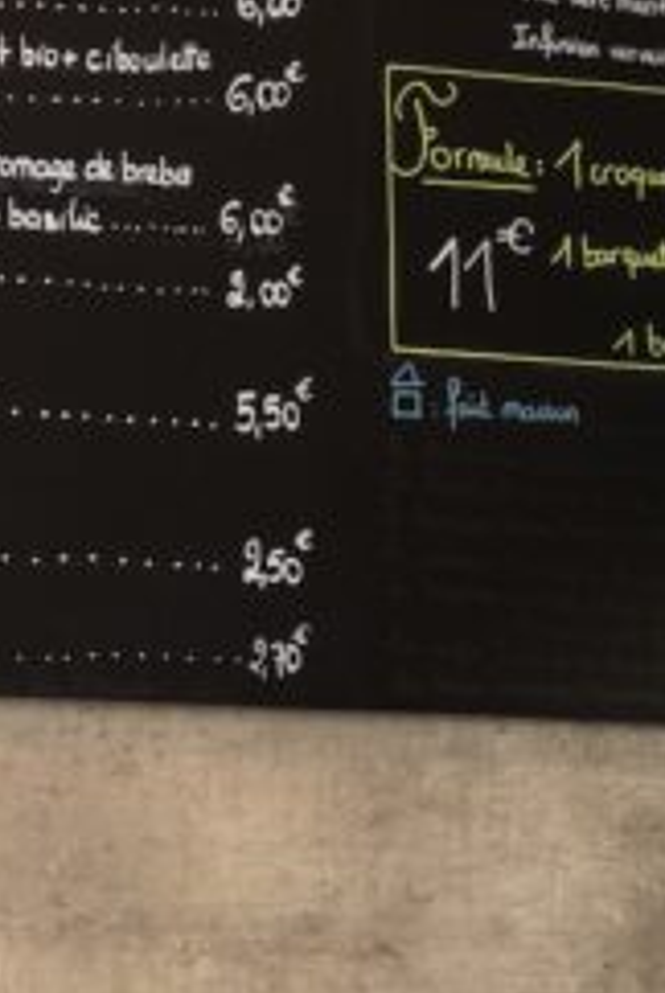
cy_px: 804
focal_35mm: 207
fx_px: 5731
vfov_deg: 9.9
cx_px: 330
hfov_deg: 6.6
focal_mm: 49.1
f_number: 4
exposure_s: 1/50
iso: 500
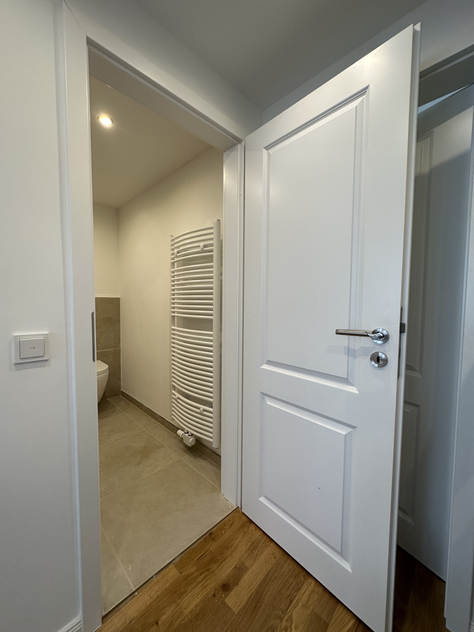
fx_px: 256
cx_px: 237
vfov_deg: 102.1
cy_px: 316
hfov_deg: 85.7
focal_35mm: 14
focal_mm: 2.22
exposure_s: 1/99
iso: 100
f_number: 2.2
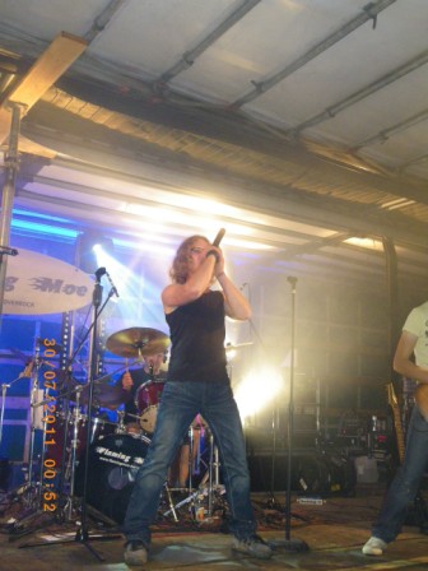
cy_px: 286
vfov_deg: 47.9
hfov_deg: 36.8
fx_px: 643
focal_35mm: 39
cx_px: 214
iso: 640
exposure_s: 1/80
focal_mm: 6.9
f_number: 3
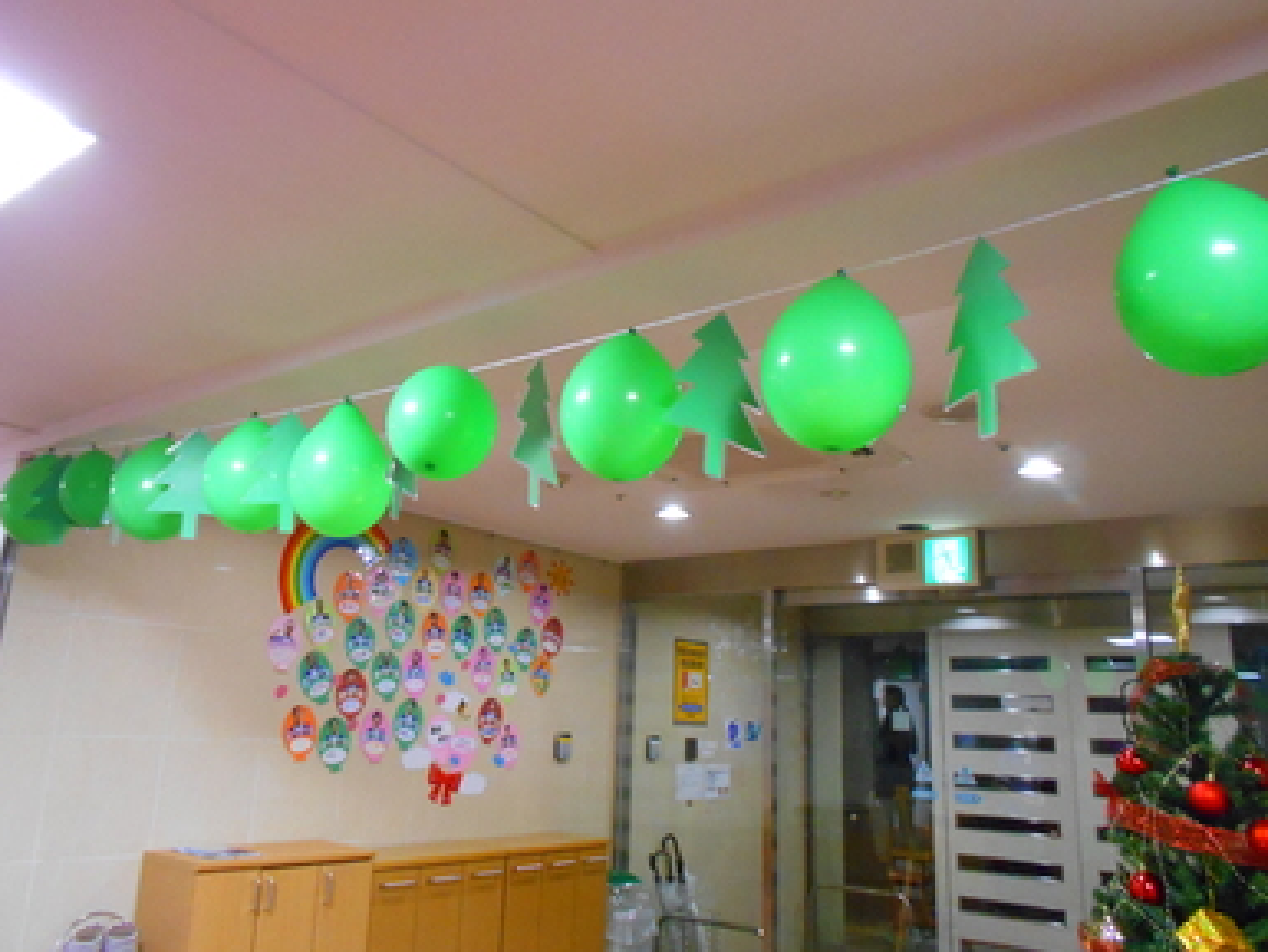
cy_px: 468
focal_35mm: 27
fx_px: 989
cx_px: 622
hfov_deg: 65.3
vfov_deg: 51.4
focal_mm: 4.6
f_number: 3.2
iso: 800
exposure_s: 1/50
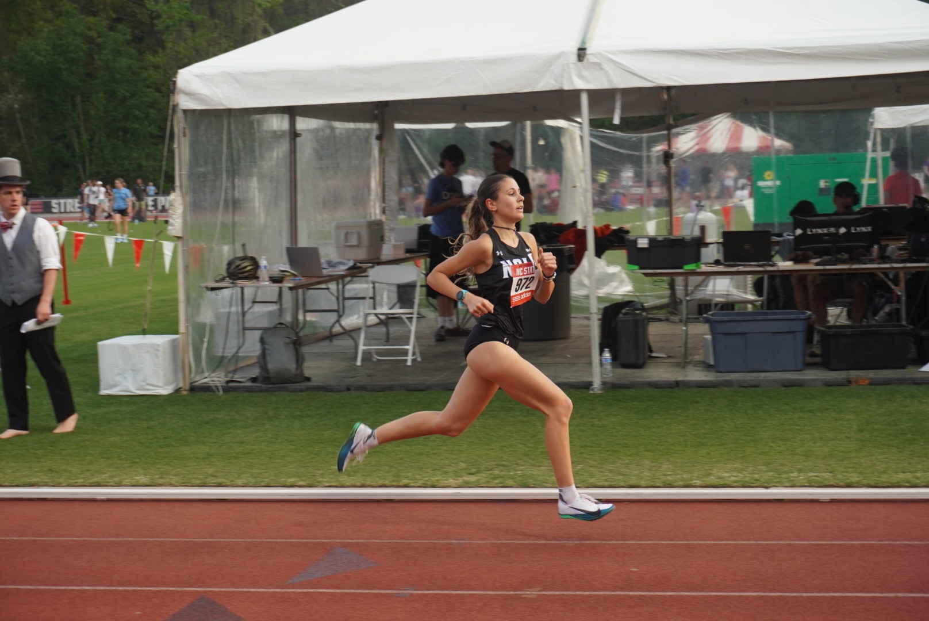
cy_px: 310
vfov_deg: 18.2
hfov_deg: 27.0
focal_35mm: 75
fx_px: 1937
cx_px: 464
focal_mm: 50
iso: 400
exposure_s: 1/320
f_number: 5.6
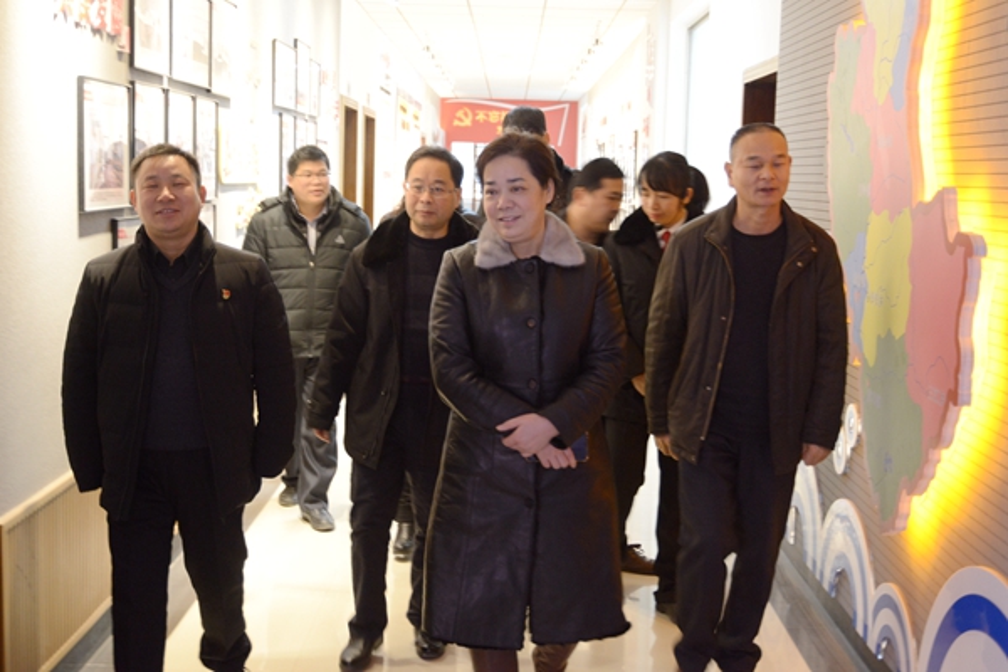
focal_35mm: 48
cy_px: 336
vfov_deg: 28.1
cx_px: 504
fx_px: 1344
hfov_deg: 41.1
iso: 2500
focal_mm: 48
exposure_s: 1/50
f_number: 4.8
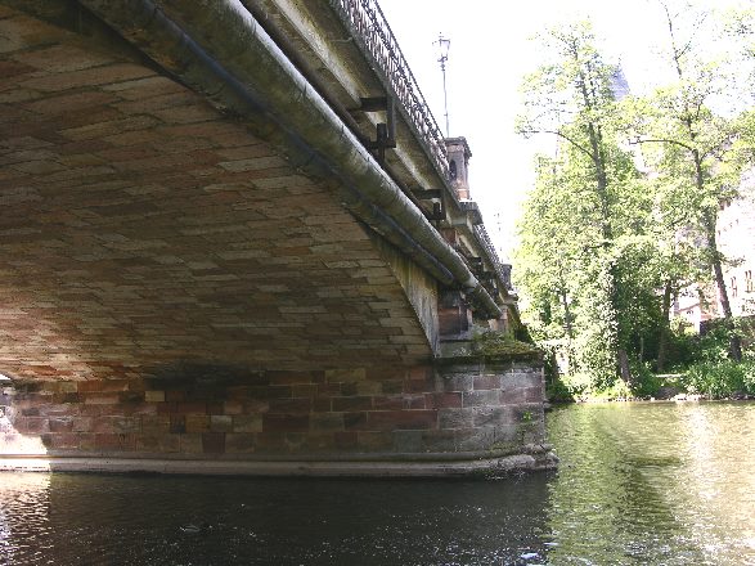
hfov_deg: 52.6
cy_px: 283
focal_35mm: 35
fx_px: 763
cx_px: 378
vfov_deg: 40.7
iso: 50
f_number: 5
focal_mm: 8.9
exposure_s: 1/39
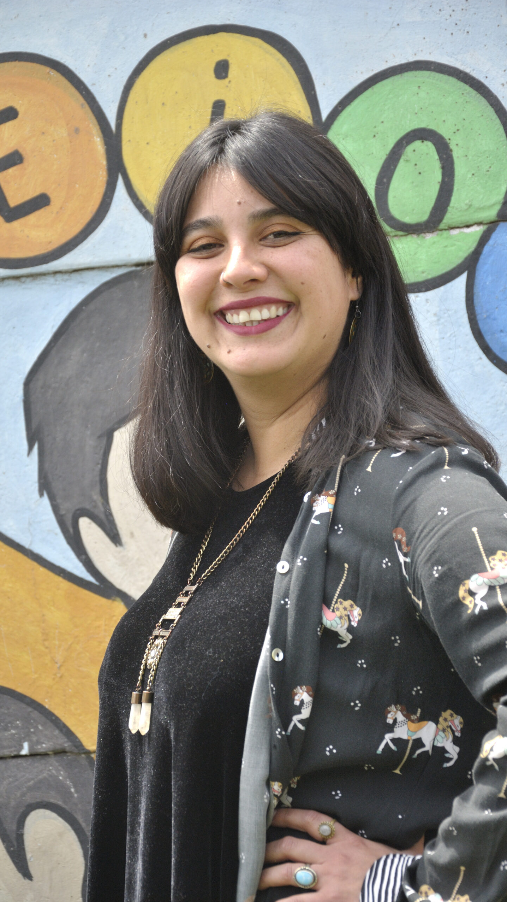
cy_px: 450
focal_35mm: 142
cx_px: 251
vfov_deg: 15.1
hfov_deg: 8.5
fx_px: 3394
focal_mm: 90
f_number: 5.6
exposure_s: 1/320
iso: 280
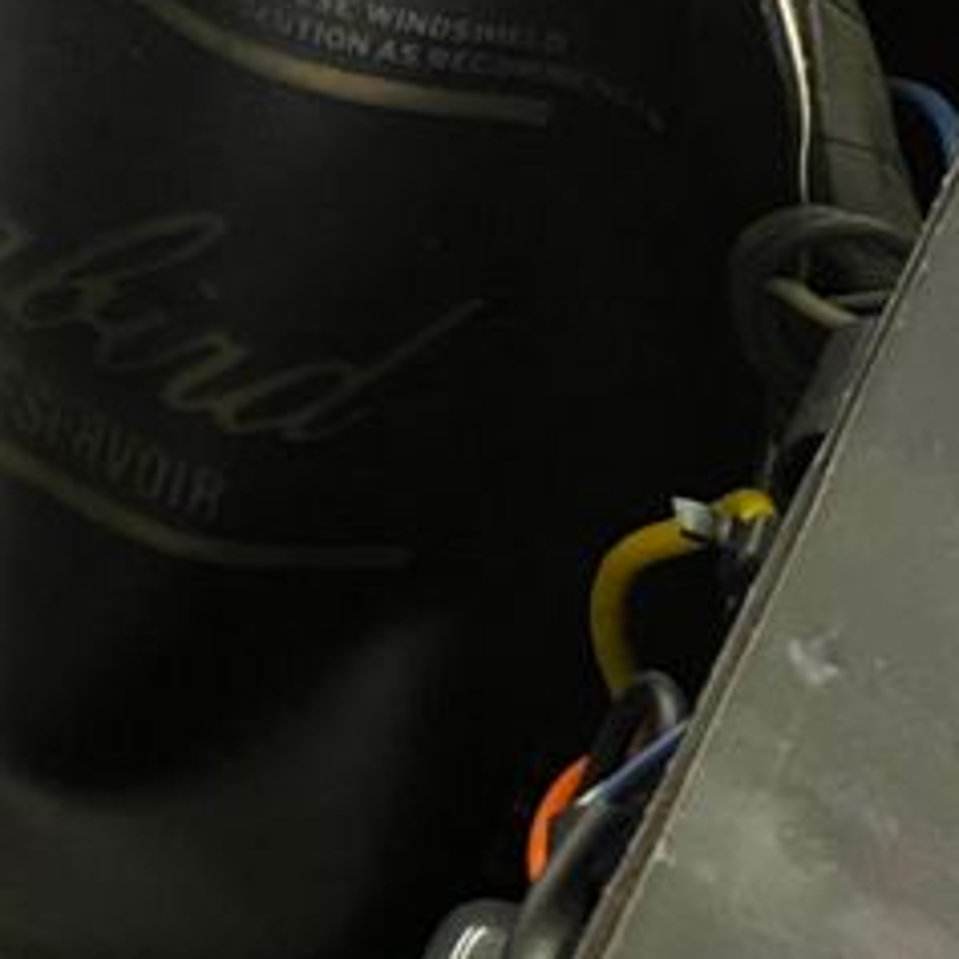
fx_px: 5767
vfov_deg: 9.5
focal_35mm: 184
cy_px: 105
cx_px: -263
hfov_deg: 9.4
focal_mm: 9
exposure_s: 1/40
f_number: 2.8
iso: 1000
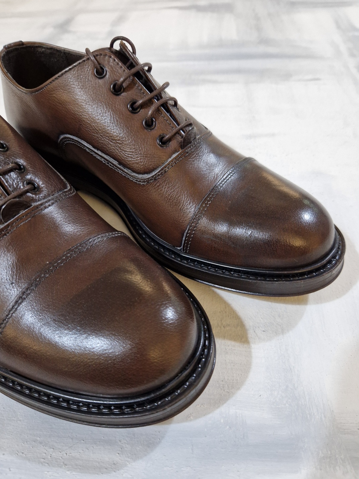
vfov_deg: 73.9
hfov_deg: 58.9
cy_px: 240
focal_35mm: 23
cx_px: 180
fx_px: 318
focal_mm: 5.4
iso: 400
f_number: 1.8
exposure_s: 1/100
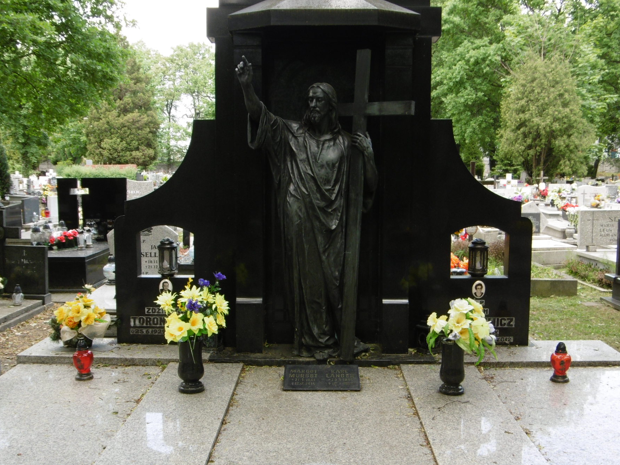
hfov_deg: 42.9
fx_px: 788
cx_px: 306
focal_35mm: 44
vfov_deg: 32.8
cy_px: 260
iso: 100
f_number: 3.7
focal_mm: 6.8
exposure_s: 1/100
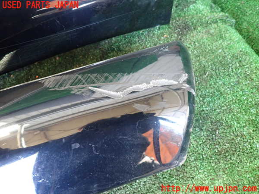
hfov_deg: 69.4
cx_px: 130
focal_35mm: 25
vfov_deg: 54.9
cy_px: 97
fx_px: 187
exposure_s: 1/30
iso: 400
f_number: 2
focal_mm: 4.5
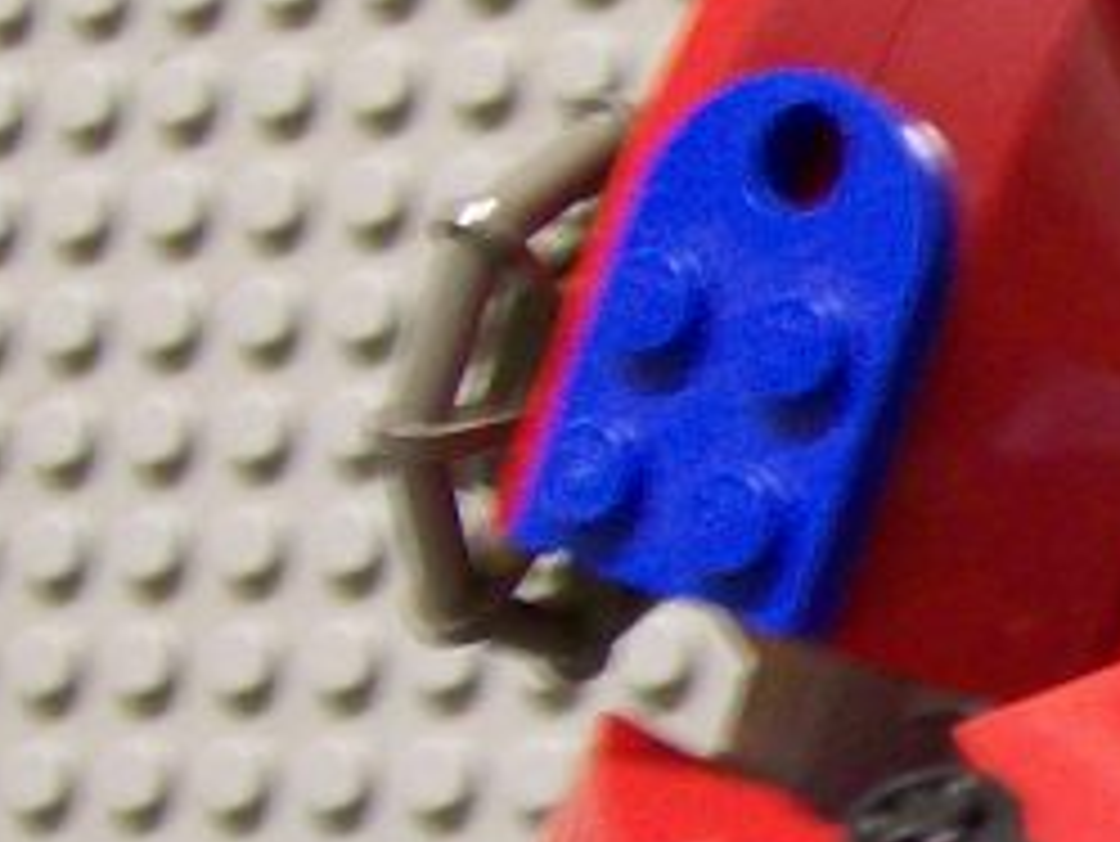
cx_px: 1894
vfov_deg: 10.0
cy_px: 608
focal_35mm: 148
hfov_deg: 12.4
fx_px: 4791
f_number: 2.7
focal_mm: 6
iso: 160
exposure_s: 1/8.95
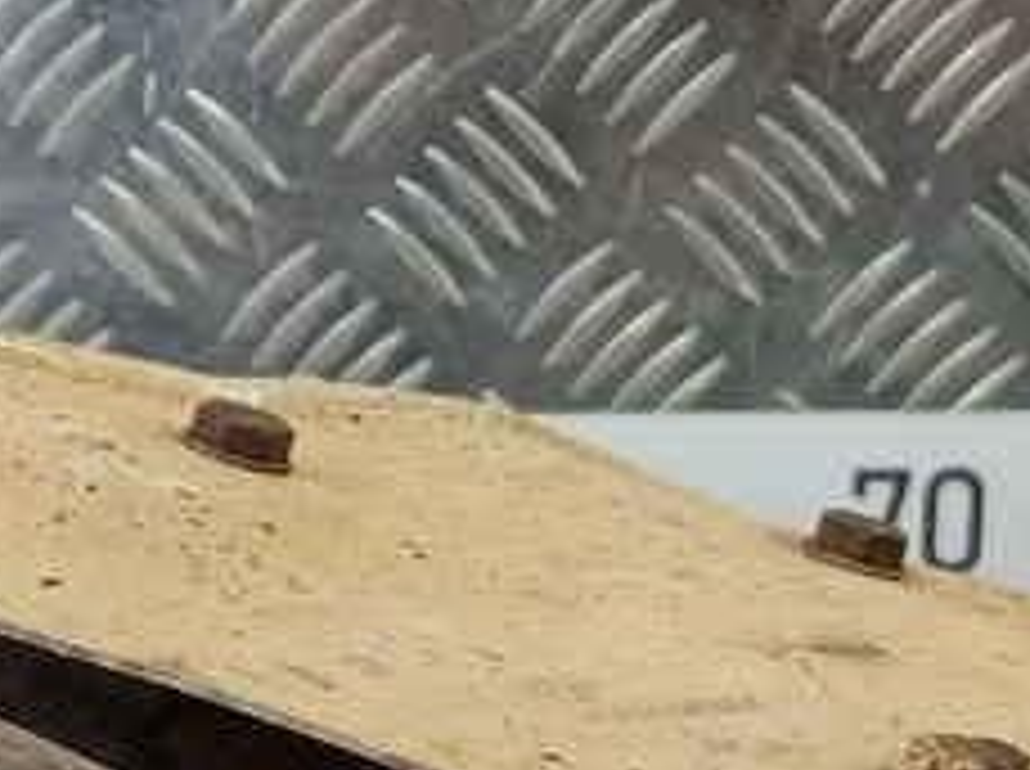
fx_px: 3060
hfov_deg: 19.0
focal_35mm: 103
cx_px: 324
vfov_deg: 13.4
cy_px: 1207
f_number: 1.6
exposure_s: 1/50
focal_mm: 4.11
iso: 178
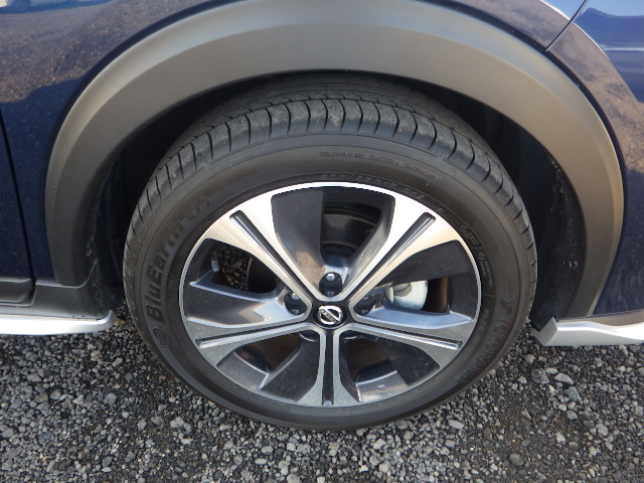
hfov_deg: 63.4
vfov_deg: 49.7
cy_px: 242
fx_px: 521
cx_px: 322
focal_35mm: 28
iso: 125
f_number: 3.5
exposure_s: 1/80
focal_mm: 5
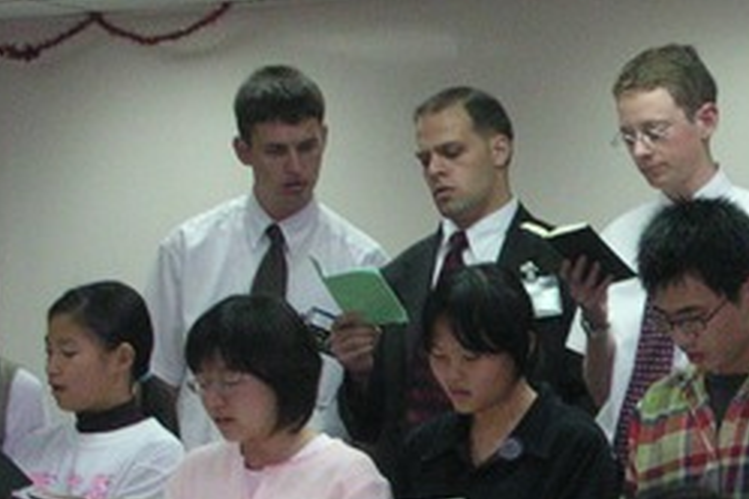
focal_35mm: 182
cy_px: 430
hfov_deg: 11.1
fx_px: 3786
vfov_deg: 7.5
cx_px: 878
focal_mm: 10.4
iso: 400
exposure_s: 1/60
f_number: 3.7
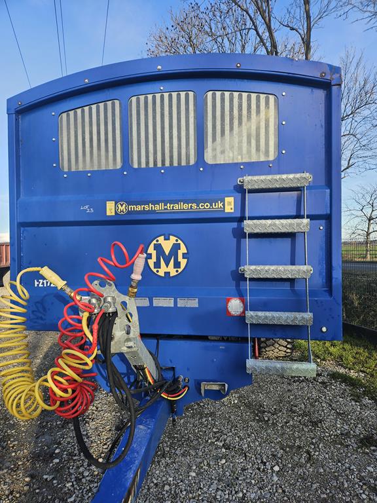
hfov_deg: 58.9
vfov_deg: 73.9
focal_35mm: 23
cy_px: 252
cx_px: 188
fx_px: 334
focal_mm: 5.4
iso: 25
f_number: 1.8
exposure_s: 1/373
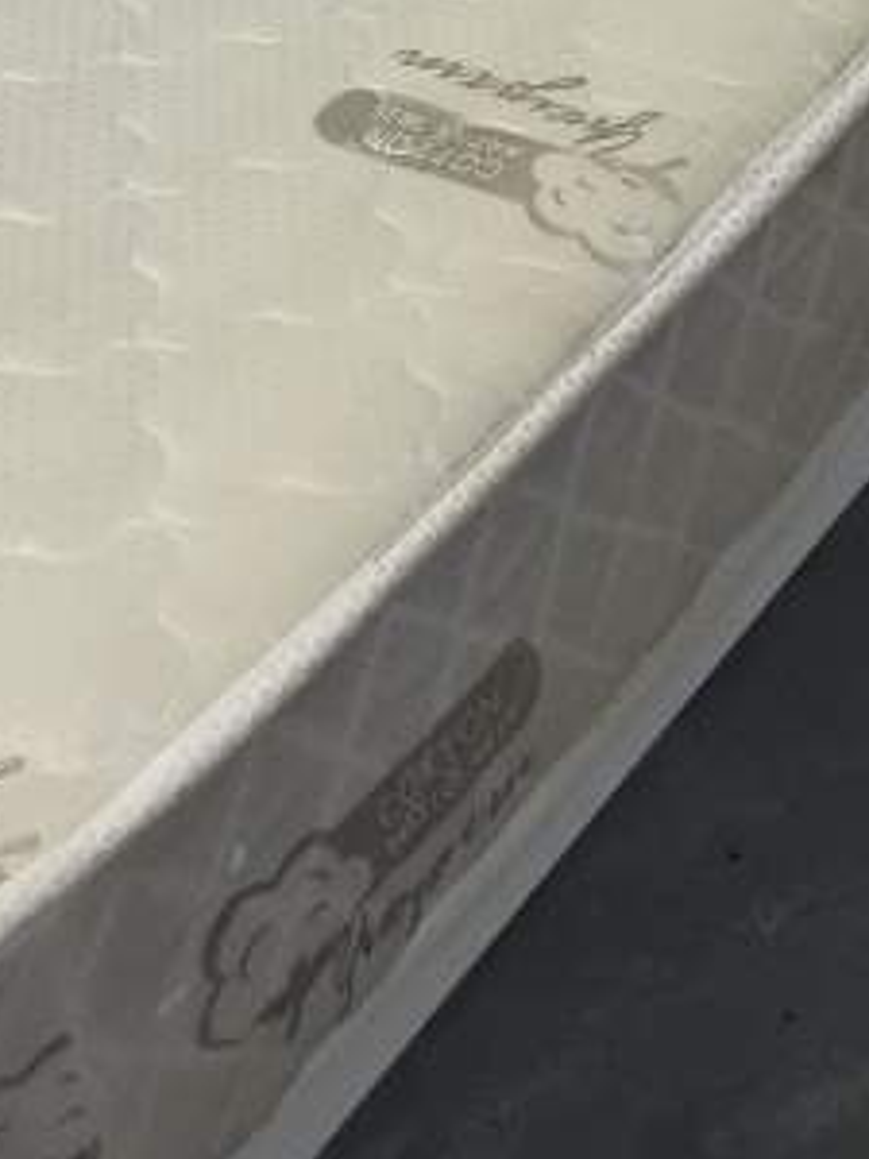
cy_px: -701
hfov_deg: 15.1
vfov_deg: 17.8
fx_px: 3213
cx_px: 900
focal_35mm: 96
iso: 320
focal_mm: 5.75
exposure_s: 1/50
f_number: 2
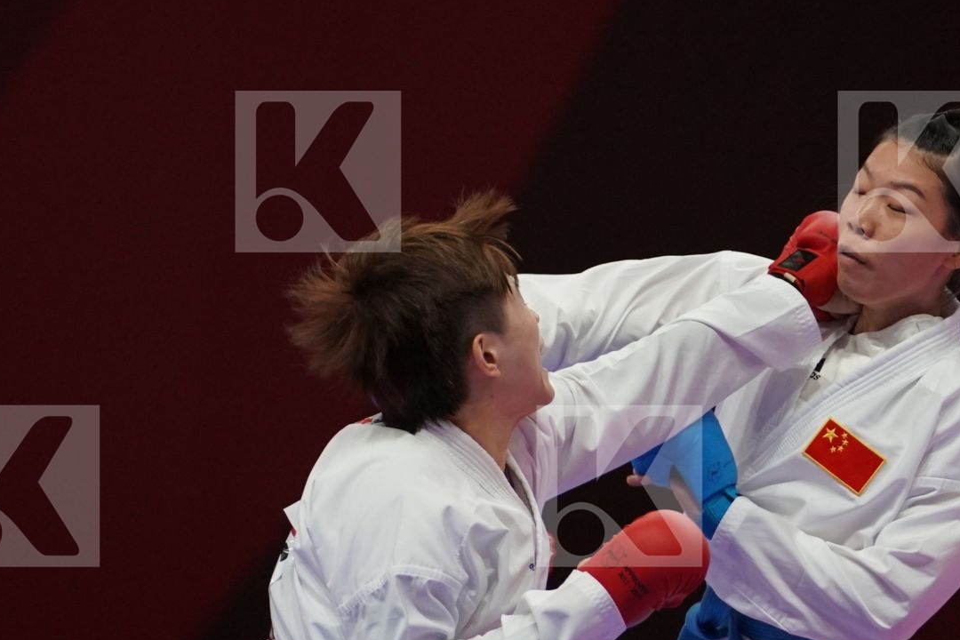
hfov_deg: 3.9
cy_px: 486
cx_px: 318
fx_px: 13999
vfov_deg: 2.6
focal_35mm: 525
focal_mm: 210
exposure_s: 1/1000
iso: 2000
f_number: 4
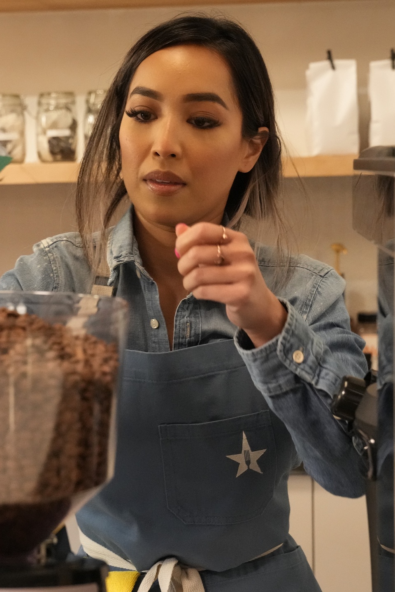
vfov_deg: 41.1
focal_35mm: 48
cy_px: 296
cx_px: 198
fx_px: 790
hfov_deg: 28.1
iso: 6400
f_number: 5
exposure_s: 1/160
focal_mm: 48
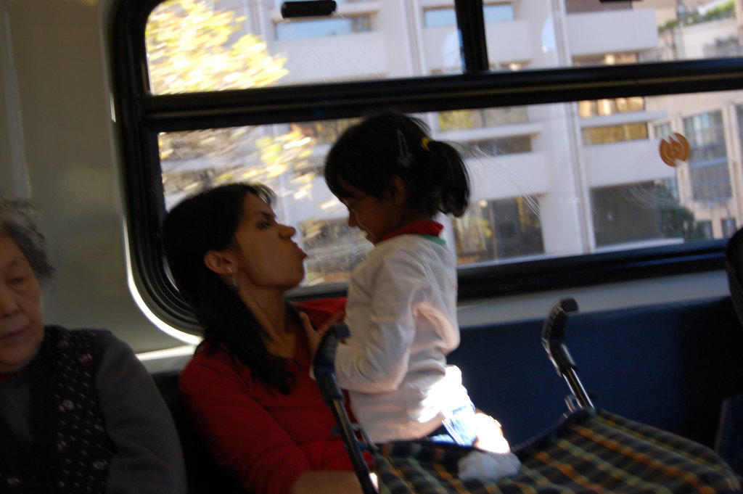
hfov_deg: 31.9
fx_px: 1299
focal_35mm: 63
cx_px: 372
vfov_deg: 21.5
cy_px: 247
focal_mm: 42
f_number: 5.3
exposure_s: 1/100
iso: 400
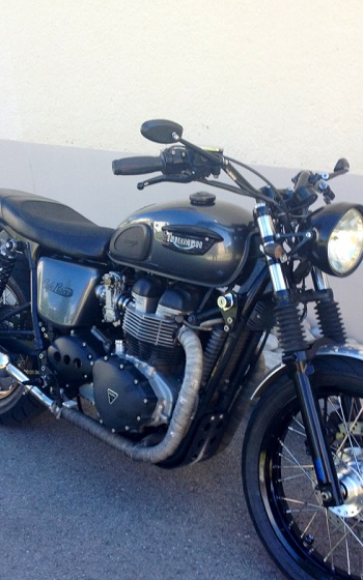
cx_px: 188
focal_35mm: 53
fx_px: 839
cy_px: 310
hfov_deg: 24.4
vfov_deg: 38.2
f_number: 2.4
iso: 50
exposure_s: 1/152
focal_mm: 4.28
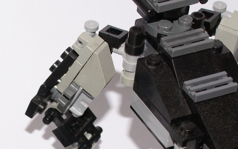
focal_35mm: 141
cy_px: 160
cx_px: 3
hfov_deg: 14.6
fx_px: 915
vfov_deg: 9.2
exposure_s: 1/60
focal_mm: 30
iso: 400
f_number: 5.6
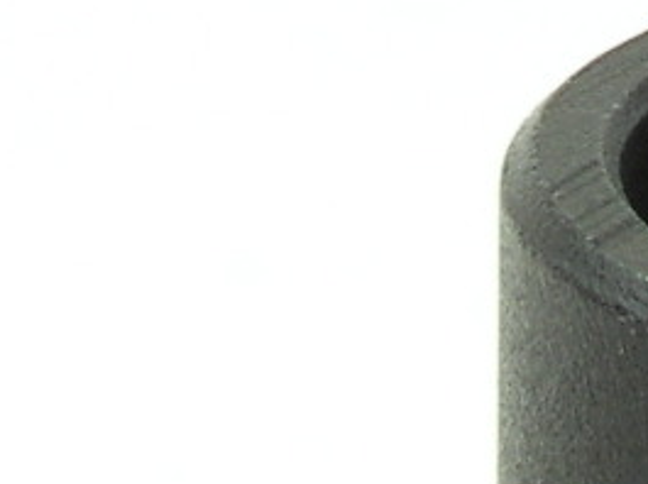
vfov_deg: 1.4
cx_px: -298
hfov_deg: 1.8
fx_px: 20265
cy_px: 1381
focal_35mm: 1084
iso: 50
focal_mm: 29.4
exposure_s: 1/15
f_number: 8
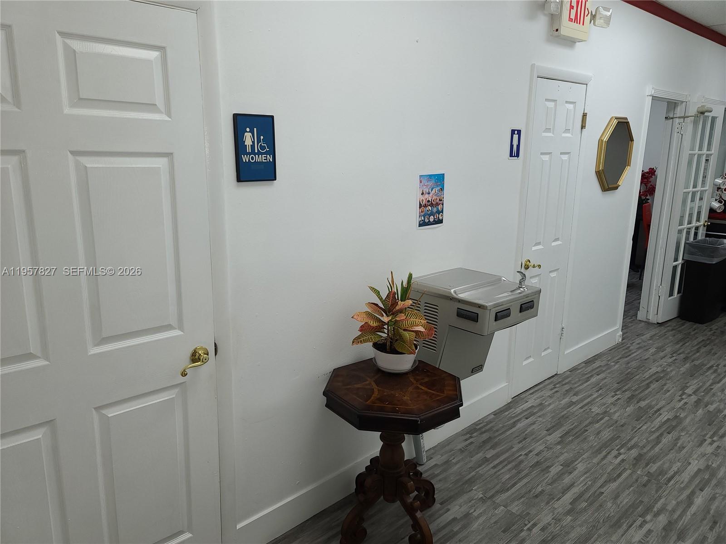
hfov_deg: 69.4
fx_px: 524
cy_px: 272
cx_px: 363
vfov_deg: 54.9
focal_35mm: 25
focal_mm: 7
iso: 50
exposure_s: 1/60
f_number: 1.8
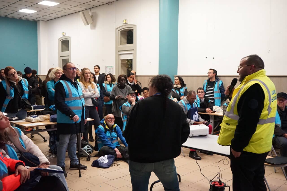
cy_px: 96
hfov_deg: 54.5
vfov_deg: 37.8
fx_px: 279
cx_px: 144
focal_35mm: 35
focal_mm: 35
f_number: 5.6
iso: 8000
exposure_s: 1/160
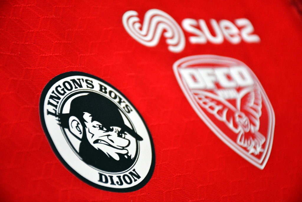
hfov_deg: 15.2
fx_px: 1133
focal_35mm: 135
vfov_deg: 10.2
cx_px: 151
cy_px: 101
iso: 3200
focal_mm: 90
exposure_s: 1/125
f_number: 5.3
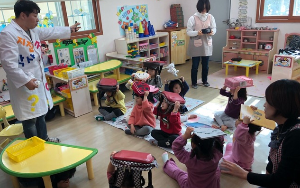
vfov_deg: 41.9
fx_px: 245
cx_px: 150
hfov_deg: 62.9
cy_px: 94
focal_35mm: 30
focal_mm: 3.99
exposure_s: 1/120
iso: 40
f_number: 1.8
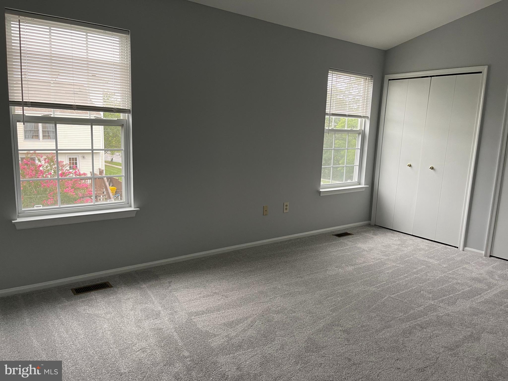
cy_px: 190
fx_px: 382
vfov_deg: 53.1
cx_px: 254
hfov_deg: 67.3
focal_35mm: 26
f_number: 1.6
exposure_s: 1/60
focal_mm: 5.1
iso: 125
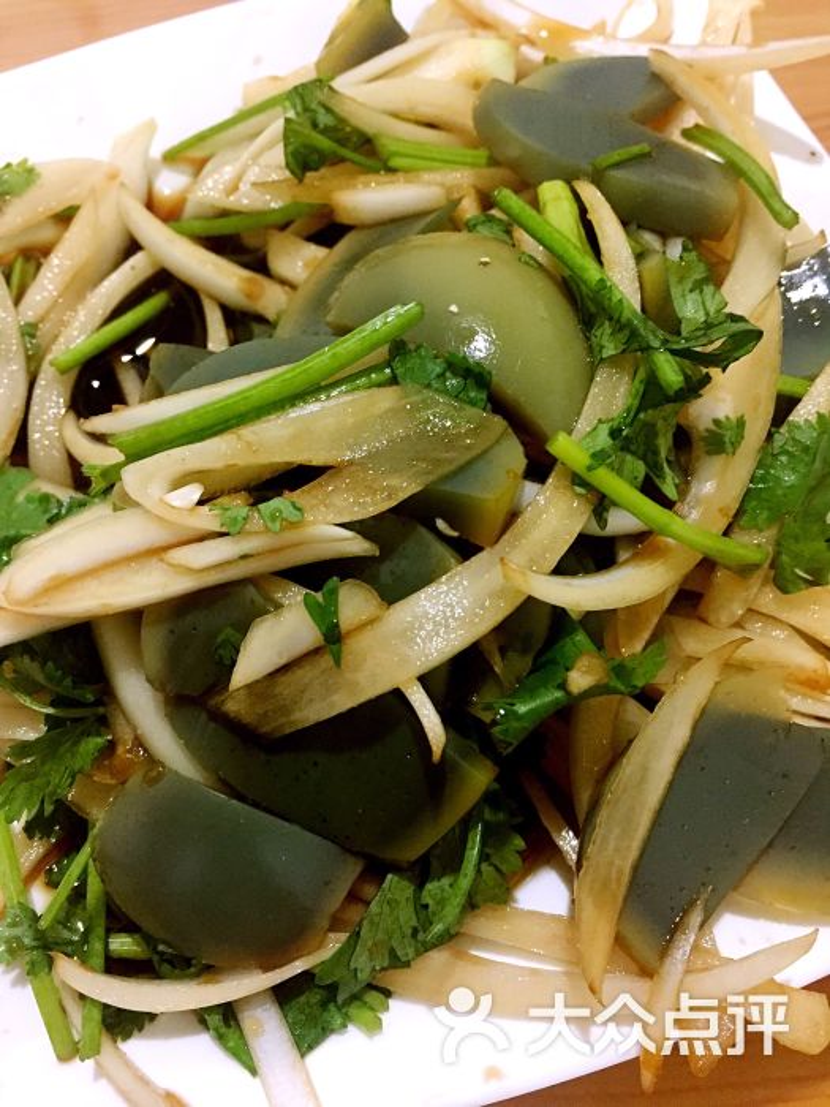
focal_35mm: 29
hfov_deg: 48.2
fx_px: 927
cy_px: 554
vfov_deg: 61.7
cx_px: 415
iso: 250
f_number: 2.2
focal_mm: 4.15
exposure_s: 1/17
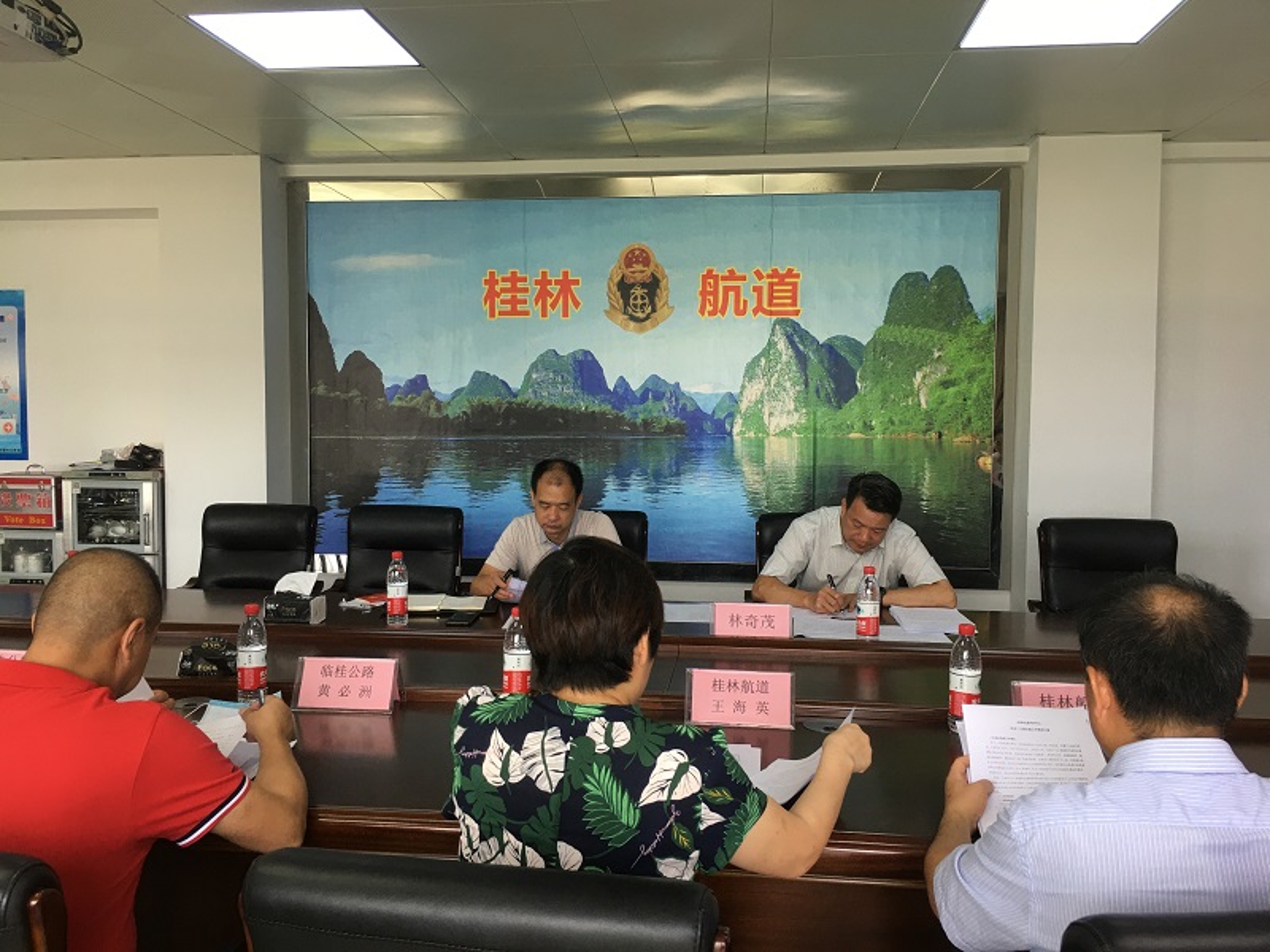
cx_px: 635
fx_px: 1064
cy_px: 476
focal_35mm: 29
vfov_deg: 48.2
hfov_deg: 61.7
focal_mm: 4.15
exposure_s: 1/33
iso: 32
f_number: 2.2
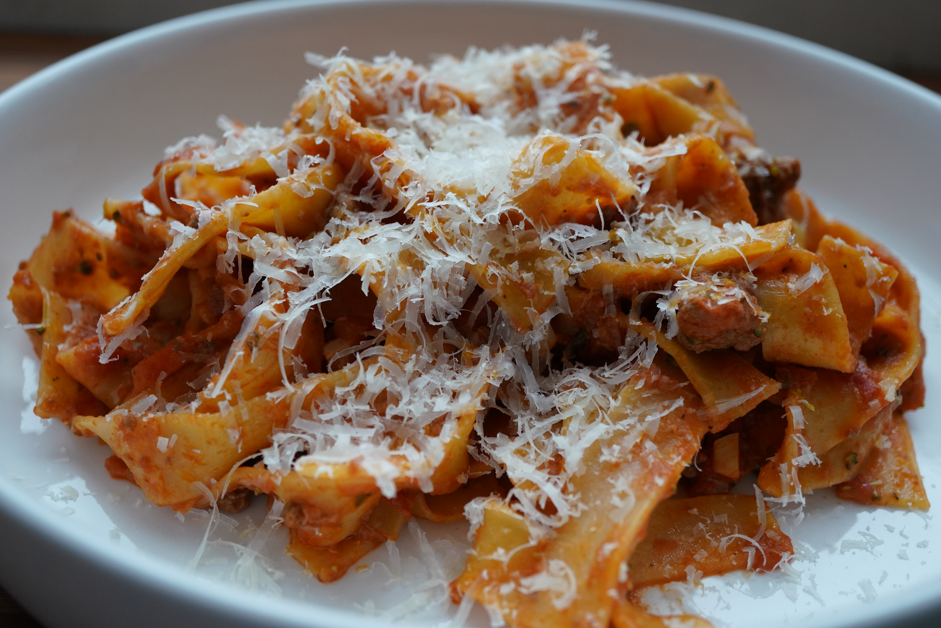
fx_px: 1176
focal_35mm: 45
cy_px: 314
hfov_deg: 43.6
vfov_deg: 29.9
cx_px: 470
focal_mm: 30
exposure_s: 1/250
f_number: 4
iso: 1000
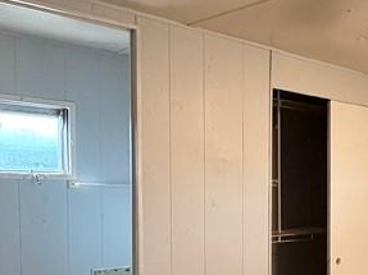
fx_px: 531
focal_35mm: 50
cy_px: 224
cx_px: 351
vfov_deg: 28.4
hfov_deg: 35.3
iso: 200
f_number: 2.2
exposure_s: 1/60
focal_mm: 2.22
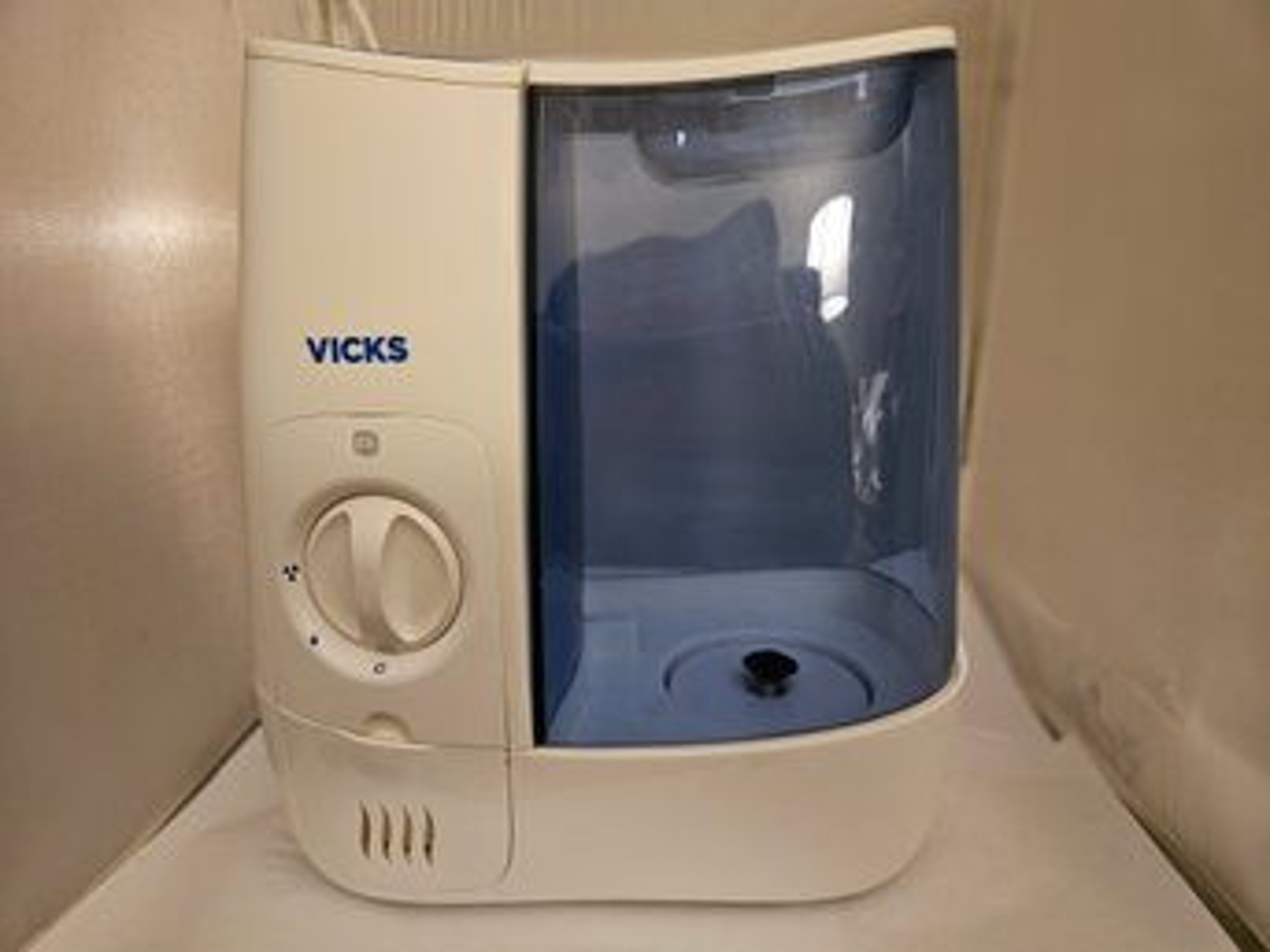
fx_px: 844
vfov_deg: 58.8
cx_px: 635
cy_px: 476
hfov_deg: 73.9
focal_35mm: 23
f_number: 1.8
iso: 500
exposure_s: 1/40
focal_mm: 5.4
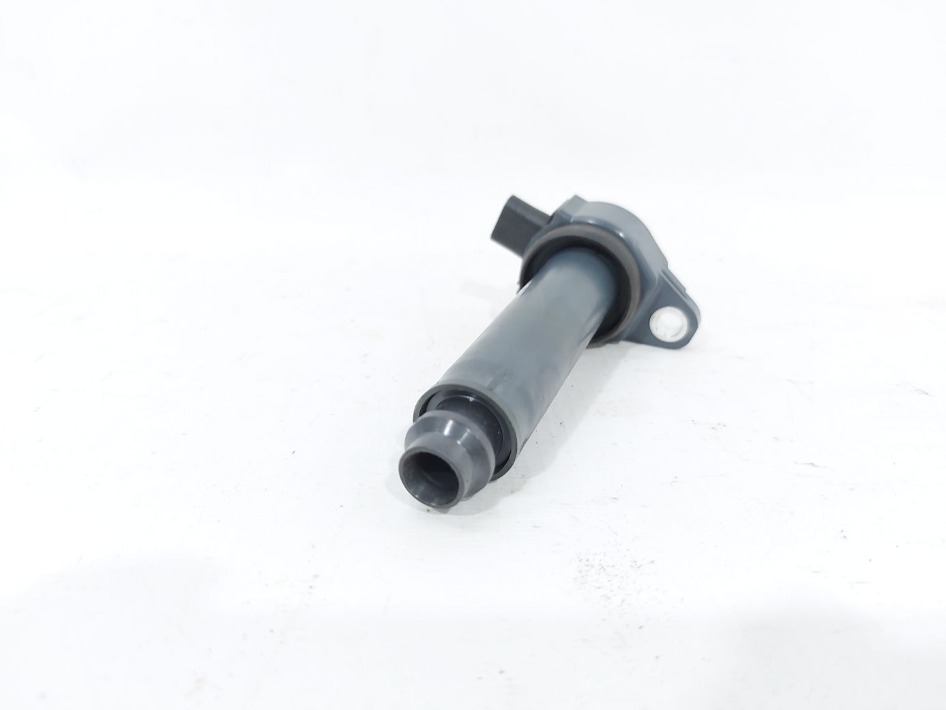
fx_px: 656
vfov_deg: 56.8
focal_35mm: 24
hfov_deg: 71.6
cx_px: 473
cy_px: 355
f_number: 1.8
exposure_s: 1/50
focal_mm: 5.23
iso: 80
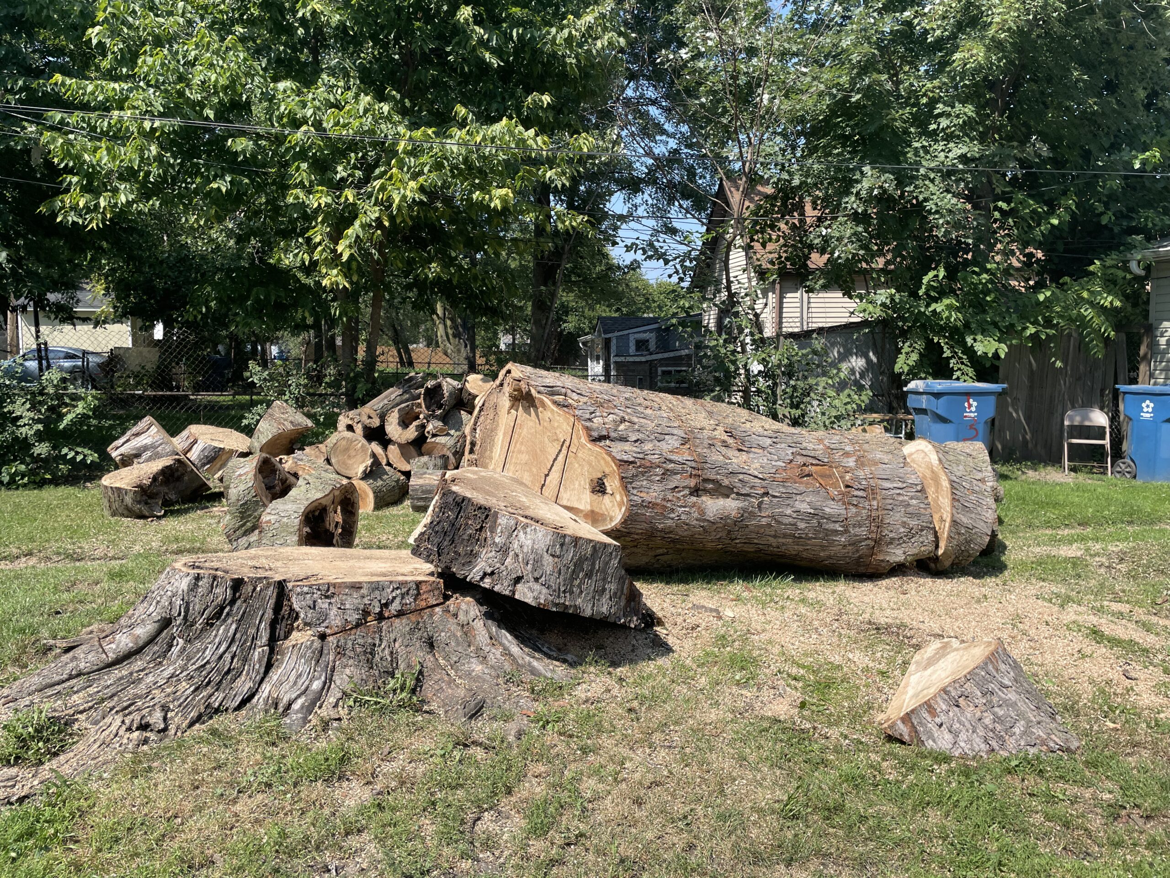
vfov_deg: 53.1
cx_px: 585
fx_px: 879
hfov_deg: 67.3
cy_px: 439
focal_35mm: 26
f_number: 1.6
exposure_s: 1/2174
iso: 32
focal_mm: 4.2
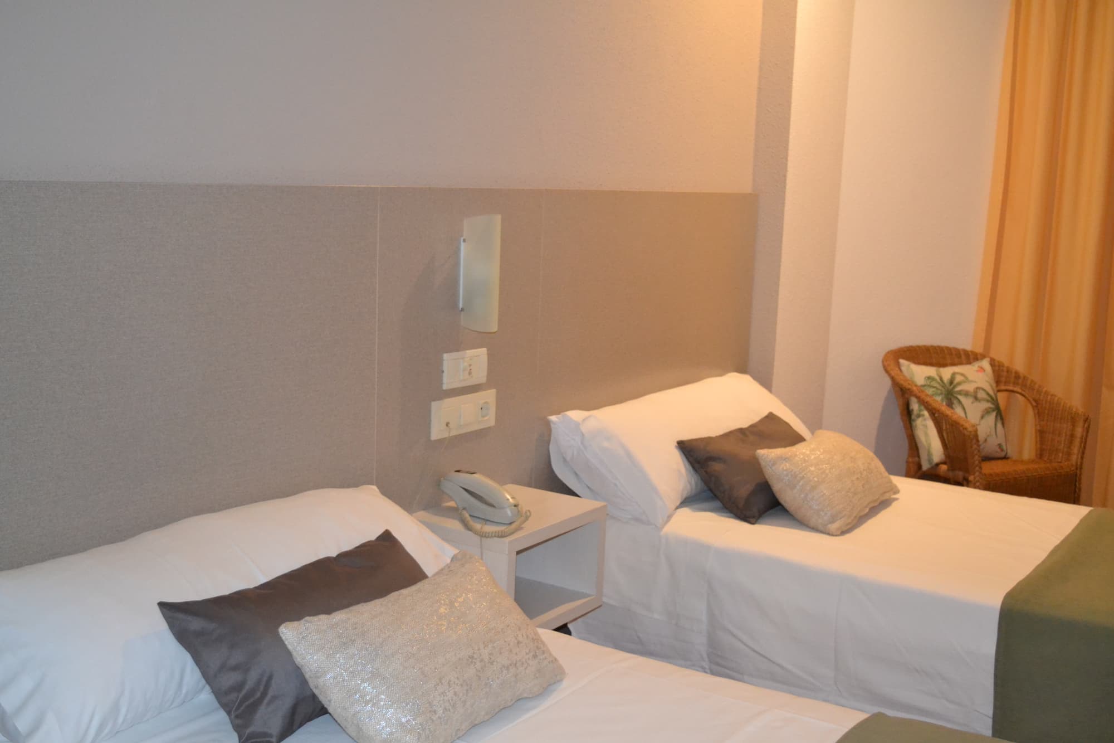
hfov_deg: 46.4
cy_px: 372
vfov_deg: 31.9
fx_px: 1299
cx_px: 557
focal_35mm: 42
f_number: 4.2
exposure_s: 1/60
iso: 3200
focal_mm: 28
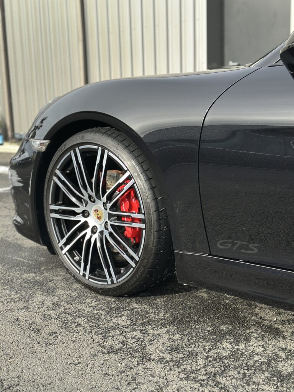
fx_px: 544
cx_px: 147
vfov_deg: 39.7
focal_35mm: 48
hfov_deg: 30.3
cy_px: 196
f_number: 1.78
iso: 80
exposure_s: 1/401
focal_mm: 6.86
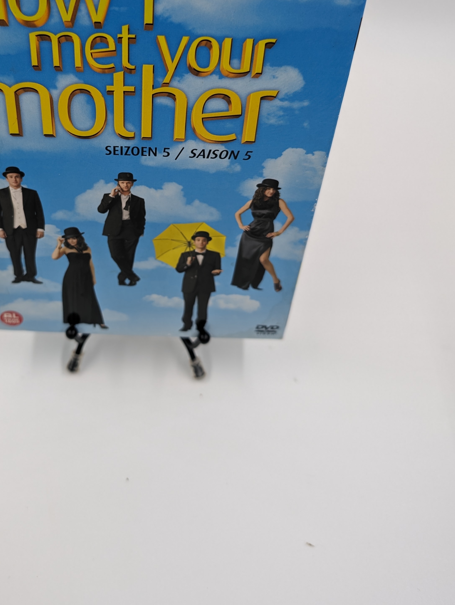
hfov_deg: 41.3
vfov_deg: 52.8
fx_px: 594
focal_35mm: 34
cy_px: 200
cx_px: 147
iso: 84
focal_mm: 6.9
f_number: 1.68
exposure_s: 1/74.4
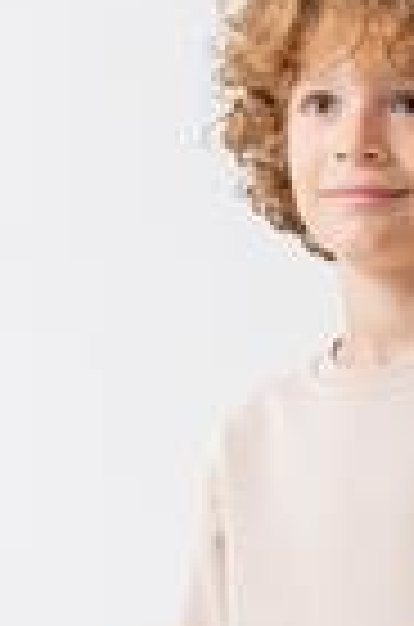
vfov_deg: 6.2
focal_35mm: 329
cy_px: 892
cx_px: 500
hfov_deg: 4.1
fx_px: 5703
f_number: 7.1
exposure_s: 1/125
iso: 160
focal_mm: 76
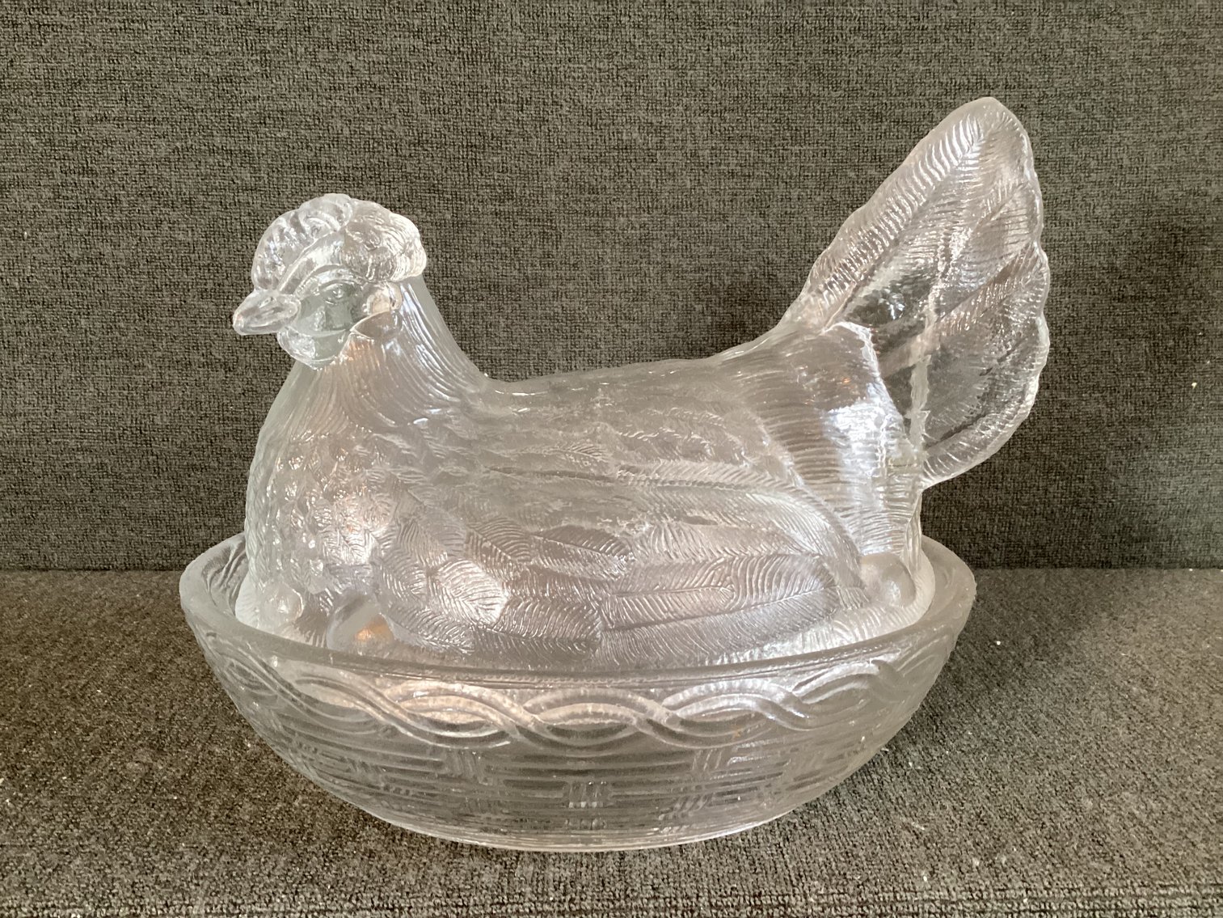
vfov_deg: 45.4
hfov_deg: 58.3
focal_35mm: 31
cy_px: 459
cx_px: 612
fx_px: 1095
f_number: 2.4
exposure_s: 1/60
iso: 400
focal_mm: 3.3
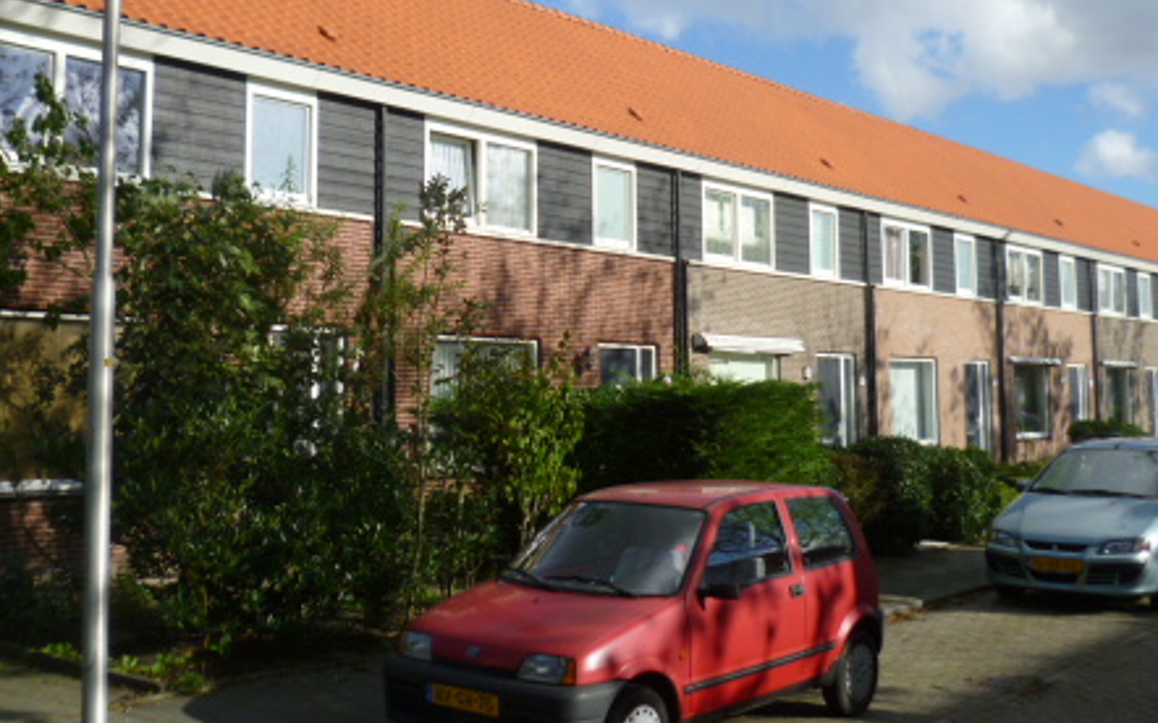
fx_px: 1357
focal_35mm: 43
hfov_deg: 46.2
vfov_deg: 29.6
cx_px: 595
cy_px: 244
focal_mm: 5
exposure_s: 1/1000
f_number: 2.8
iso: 80
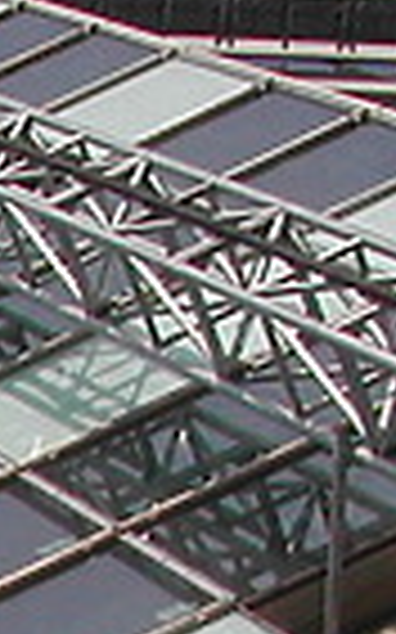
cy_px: 1023
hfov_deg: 4.7
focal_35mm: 257
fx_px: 4442
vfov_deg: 8.0
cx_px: -1102
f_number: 7.6
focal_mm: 8
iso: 100
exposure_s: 1/427
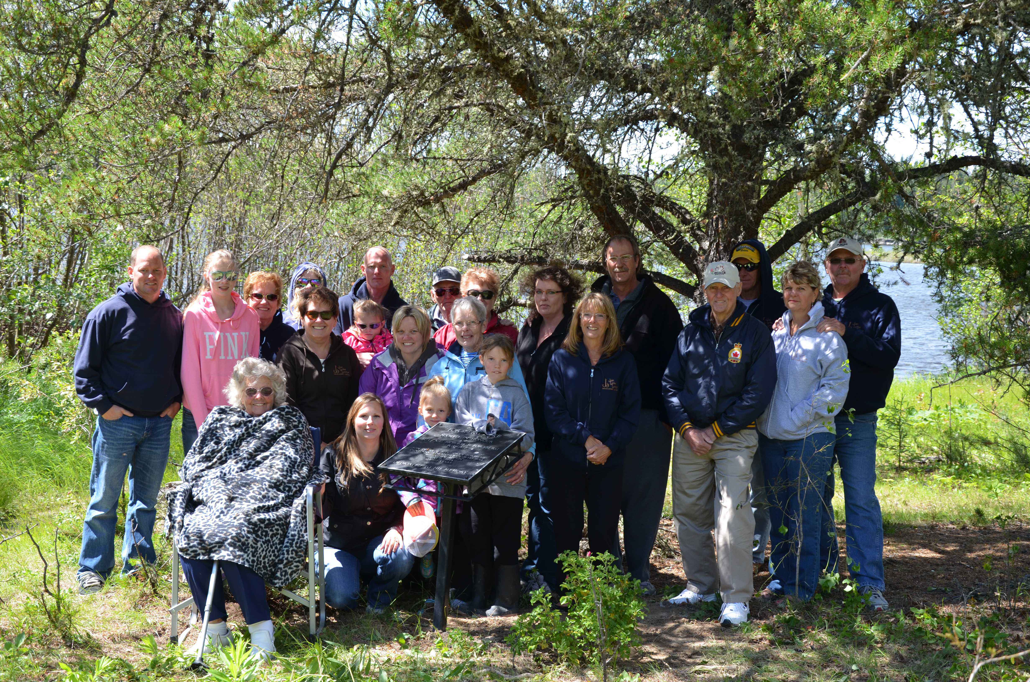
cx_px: 515
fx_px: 1456
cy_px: 341
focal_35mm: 51
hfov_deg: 39.0
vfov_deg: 26.4
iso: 200
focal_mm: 34
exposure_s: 1/200
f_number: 7.1
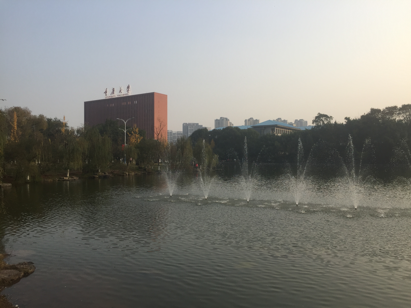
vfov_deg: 48.2
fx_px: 344
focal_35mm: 29
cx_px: 206
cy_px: 154
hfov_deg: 61.7
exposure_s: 1/1199
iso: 32
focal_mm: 4.15
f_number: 2.2
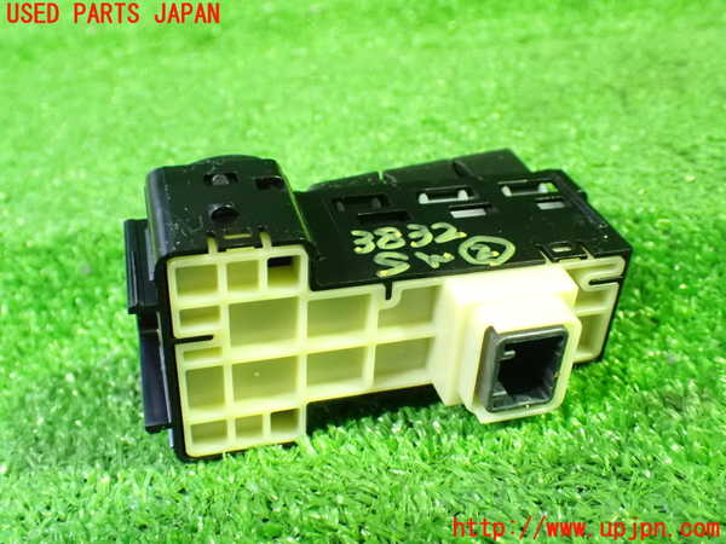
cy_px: 272
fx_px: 797
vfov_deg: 37.7
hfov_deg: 49.0
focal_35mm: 38
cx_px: 363
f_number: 2.7
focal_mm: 6.83
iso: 1600
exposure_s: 1/30
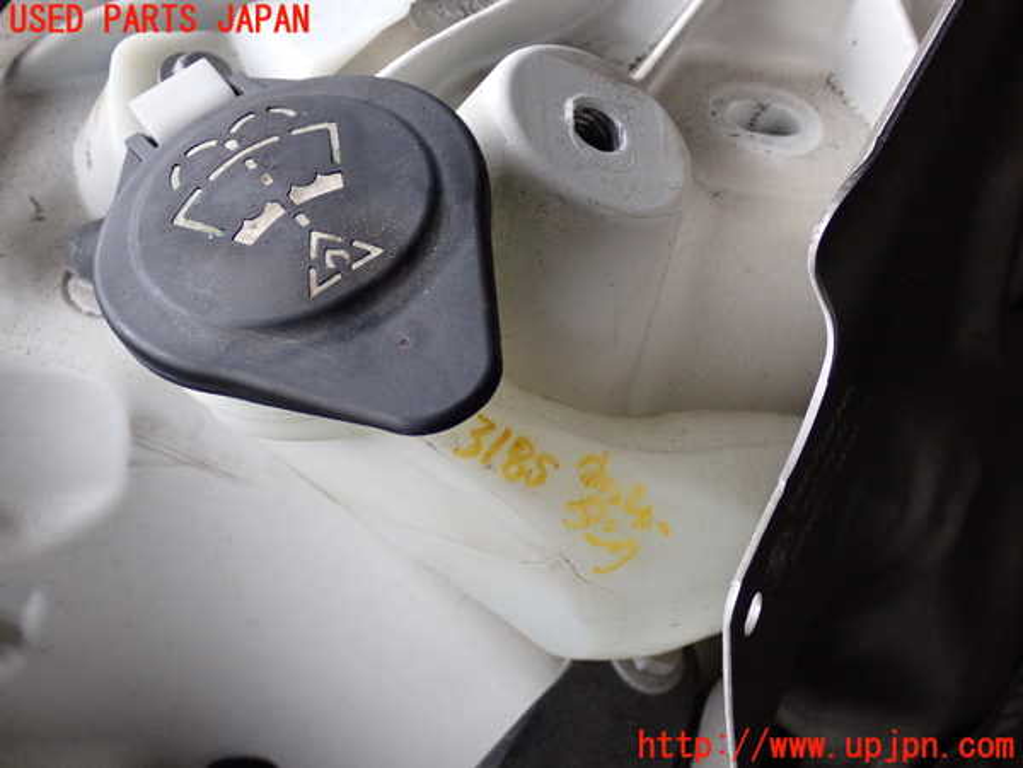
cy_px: 384
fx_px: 1596
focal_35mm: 54
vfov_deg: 27.0
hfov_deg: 35.5
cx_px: 512
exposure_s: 1/125
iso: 500
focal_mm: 9.65
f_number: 3.3
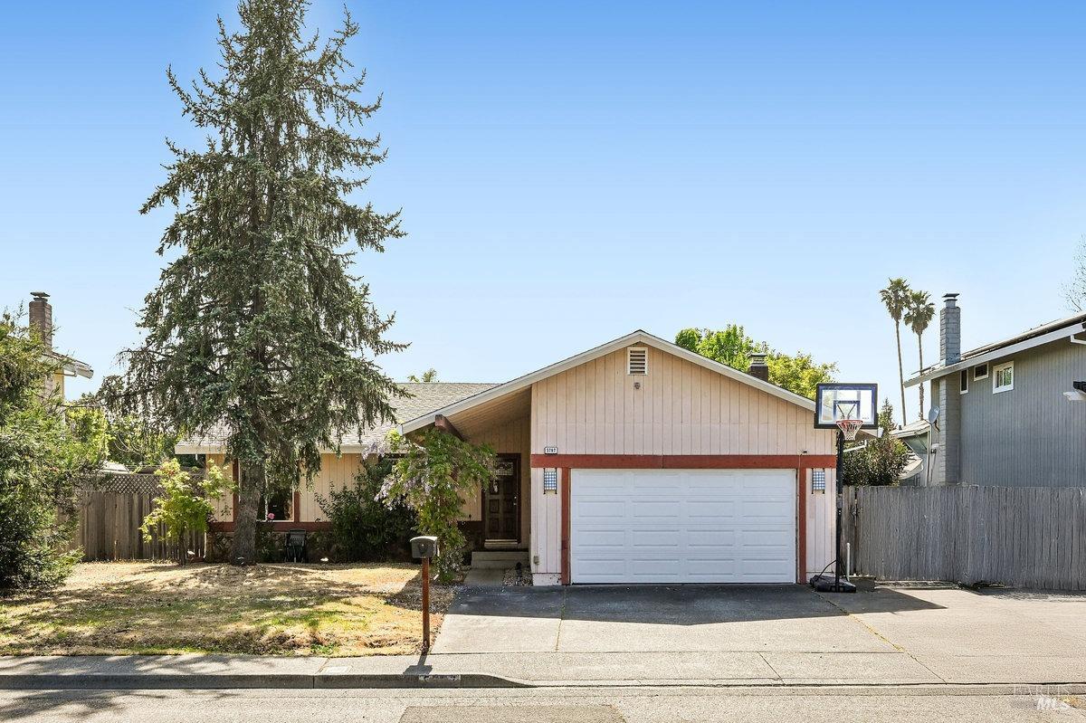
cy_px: 362
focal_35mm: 32
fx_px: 965
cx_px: 543
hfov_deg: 58.7
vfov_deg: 41.1
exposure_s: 1/1000
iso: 640
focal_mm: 21.5
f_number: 8
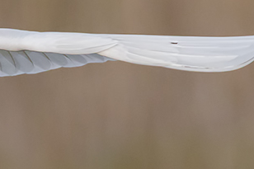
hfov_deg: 0.8
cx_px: -192
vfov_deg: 0.5
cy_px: 205
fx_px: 19236
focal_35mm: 2728
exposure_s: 1/3200
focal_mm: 600
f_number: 8
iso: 1800
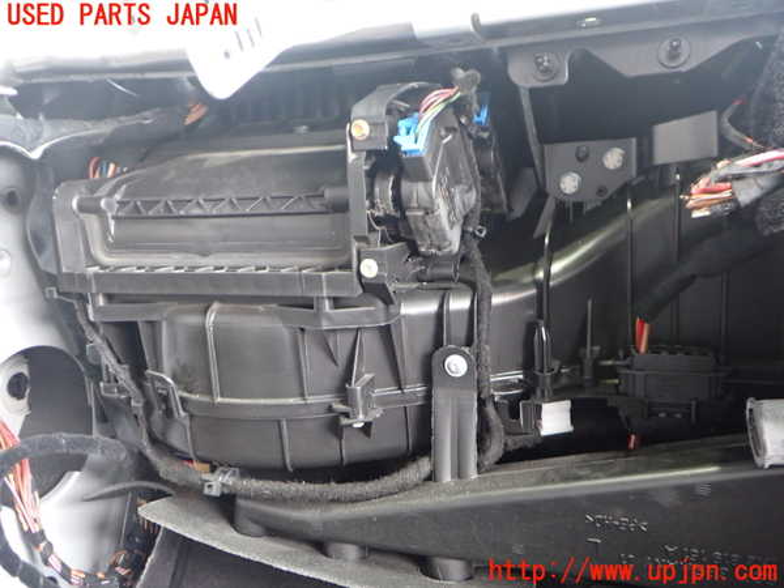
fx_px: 679
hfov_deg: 60.0
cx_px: 392
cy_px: 294
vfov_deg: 46.8
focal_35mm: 30
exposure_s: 1/30
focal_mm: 5.4
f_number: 2.3
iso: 640
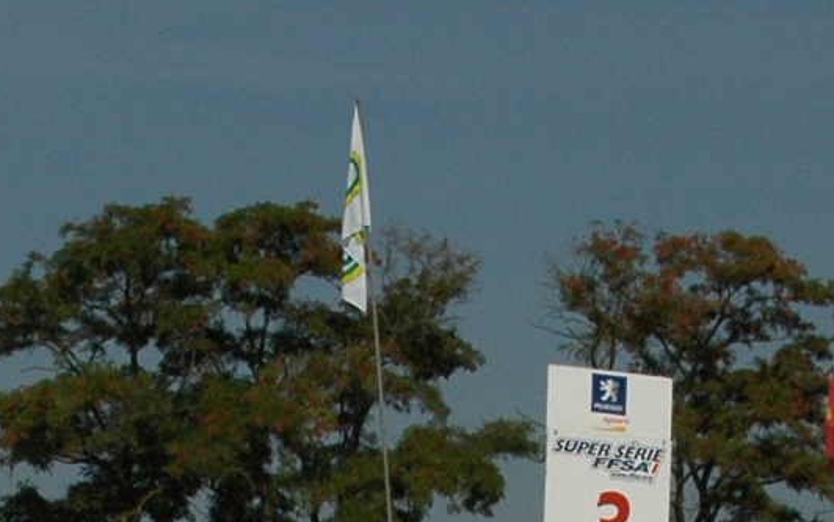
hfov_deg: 11.6
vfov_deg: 7.0
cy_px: 1129
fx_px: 4093
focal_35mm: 180
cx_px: 334
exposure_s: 1/500
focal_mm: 28
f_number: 16
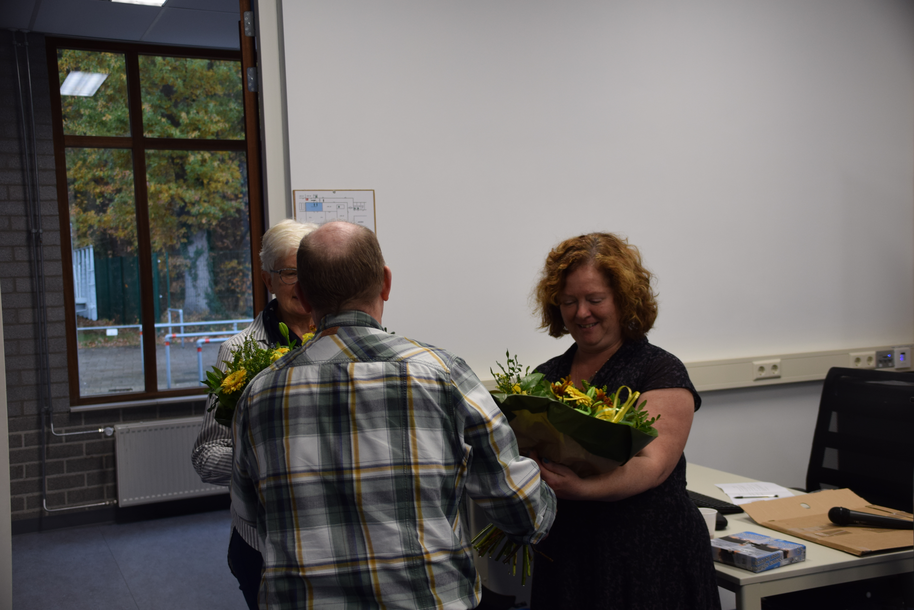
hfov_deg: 46.4
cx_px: 457
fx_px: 1066
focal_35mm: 42
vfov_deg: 31.9
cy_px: 305
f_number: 4.5
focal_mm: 28
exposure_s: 1/80
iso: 400
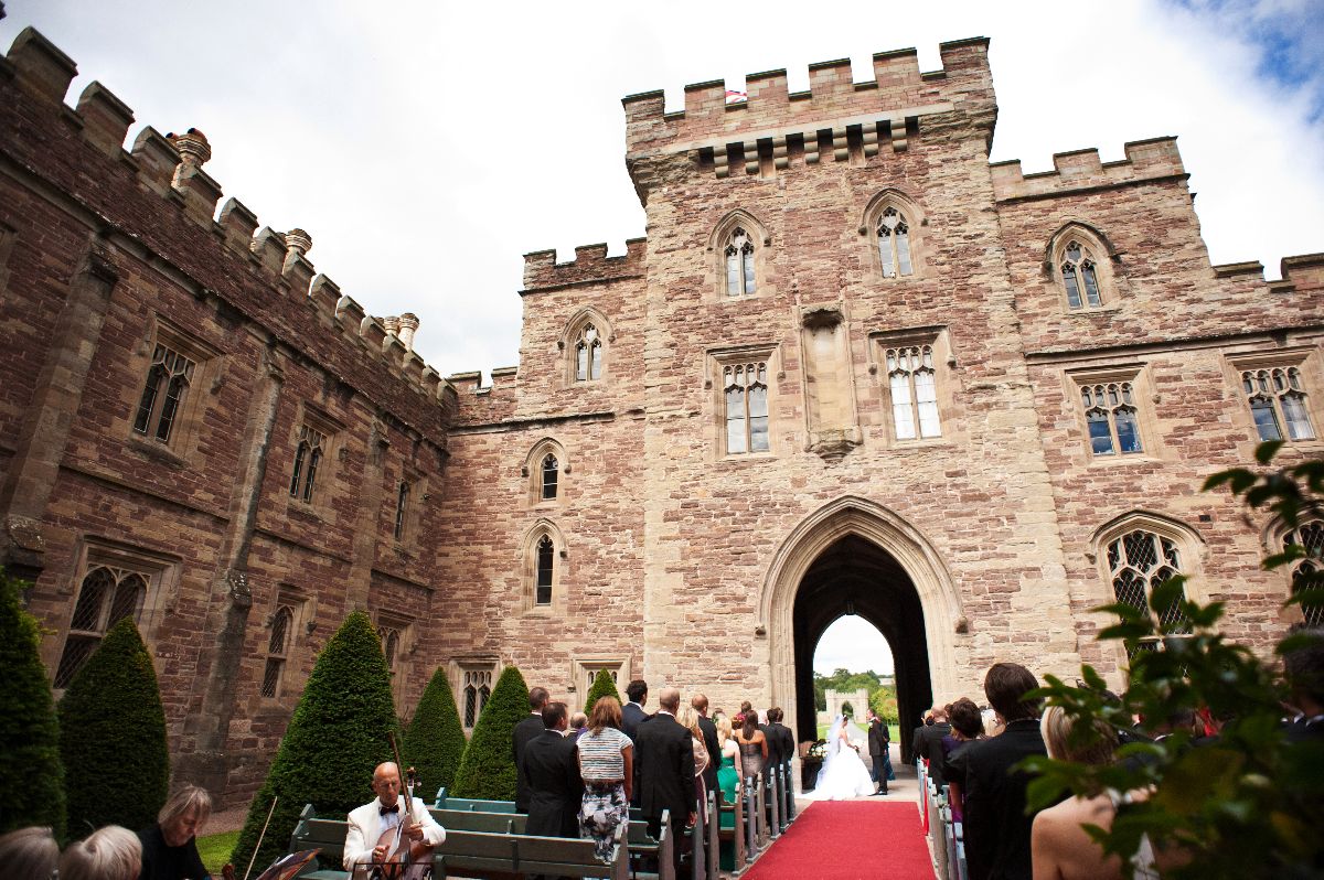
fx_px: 735
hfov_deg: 84.0
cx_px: 662
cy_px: 440
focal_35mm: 20
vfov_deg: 61.8
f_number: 4
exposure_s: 1/8000
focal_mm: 20
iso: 3200
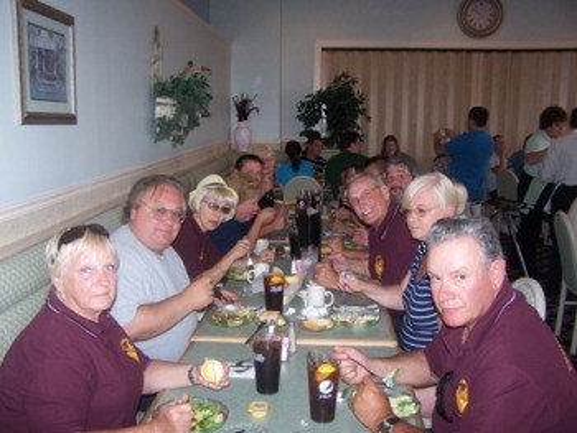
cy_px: 216
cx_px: 288
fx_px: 634
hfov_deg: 48.9
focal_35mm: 38
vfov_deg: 37.8
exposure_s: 1/60
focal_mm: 6.3
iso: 140
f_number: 2.8
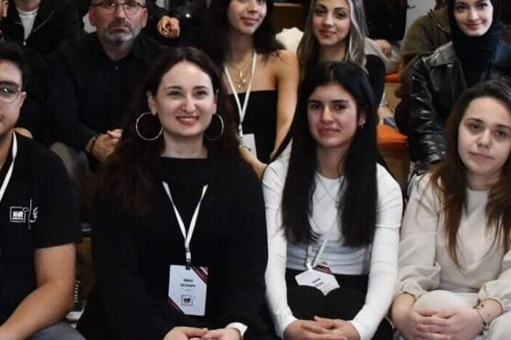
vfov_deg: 17.6
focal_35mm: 77
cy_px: 99
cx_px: 133
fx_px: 1092
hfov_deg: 26.0
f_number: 10
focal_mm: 28
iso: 8000
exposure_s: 1/125
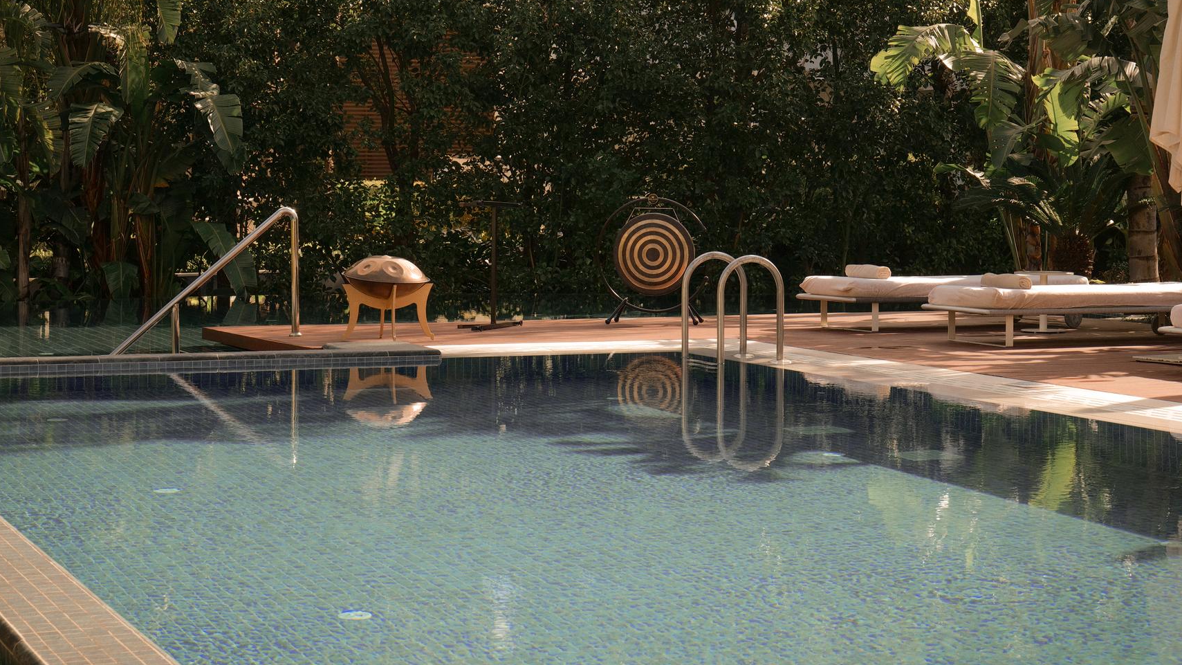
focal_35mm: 78
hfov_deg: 27.2
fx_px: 2444
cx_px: 597
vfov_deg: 15.5
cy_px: 236
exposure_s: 1/100
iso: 100
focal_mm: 60
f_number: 9
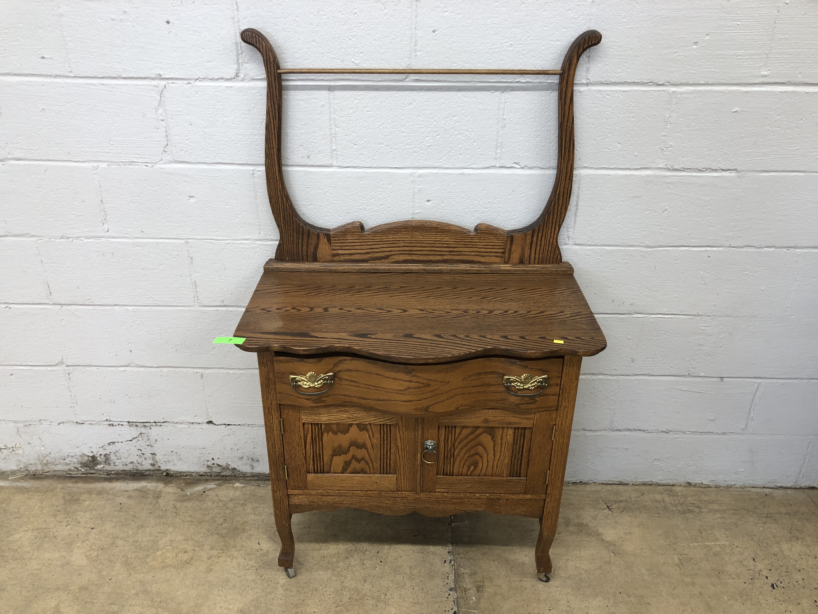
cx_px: 409
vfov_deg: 49.7
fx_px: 662
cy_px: 307
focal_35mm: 28
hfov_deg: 63.4
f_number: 1.8
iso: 32
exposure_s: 1/30
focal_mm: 4
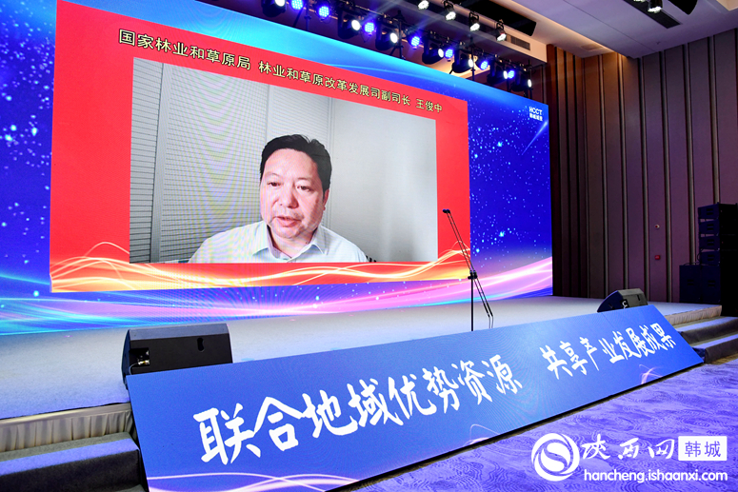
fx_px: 492
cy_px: 246
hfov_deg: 73.7
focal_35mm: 24
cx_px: 369
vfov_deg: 53.2
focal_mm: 16
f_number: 5.6
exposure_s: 1/100
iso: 1600
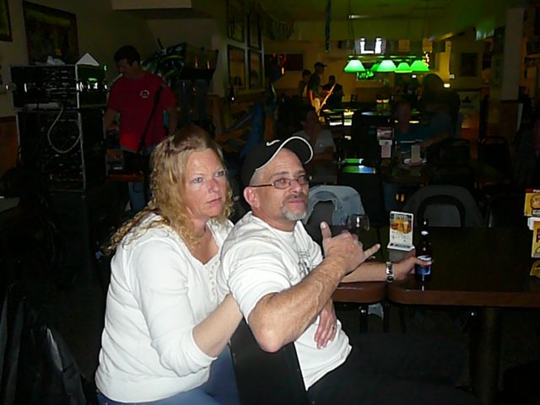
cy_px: 202
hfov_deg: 52.6
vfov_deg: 40.7
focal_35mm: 35
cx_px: 270
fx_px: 546
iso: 800
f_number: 2.8
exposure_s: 1/30
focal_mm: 5.2
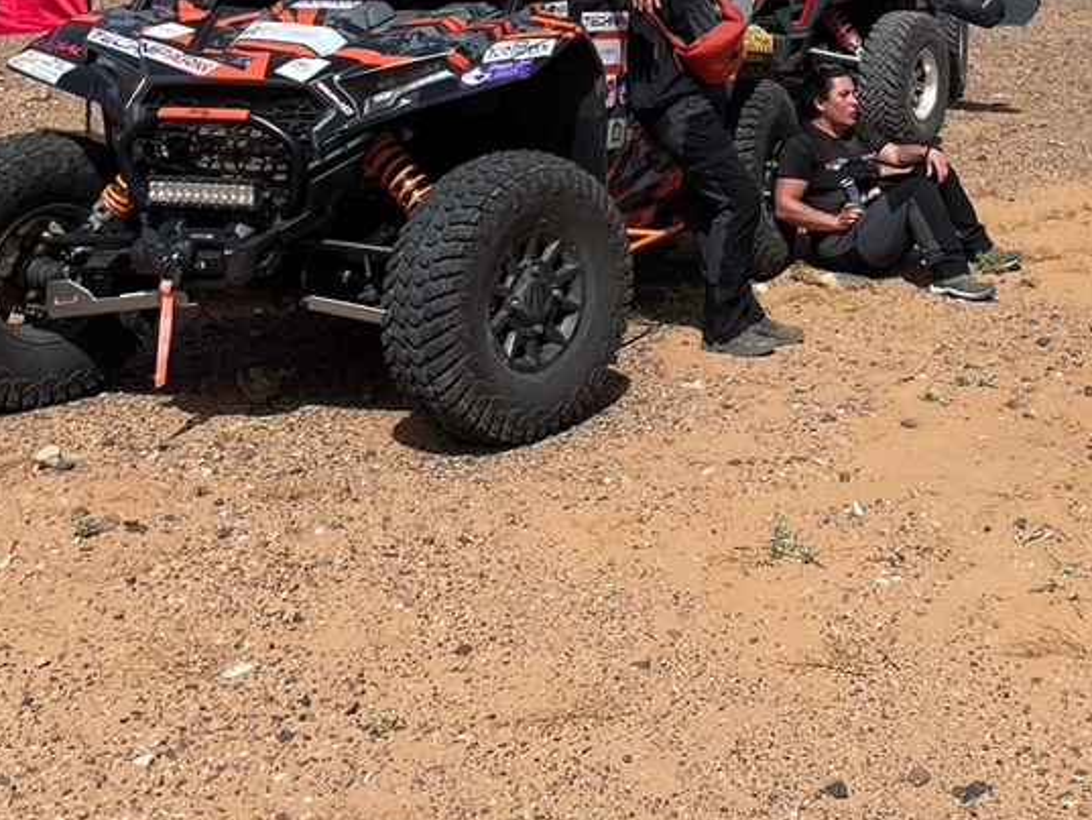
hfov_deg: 30.0
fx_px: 1956
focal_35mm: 62
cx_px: 966
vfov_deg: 22.2
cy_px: -104
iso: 32
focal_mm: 4.2
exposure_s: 1/5291
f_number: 1.6
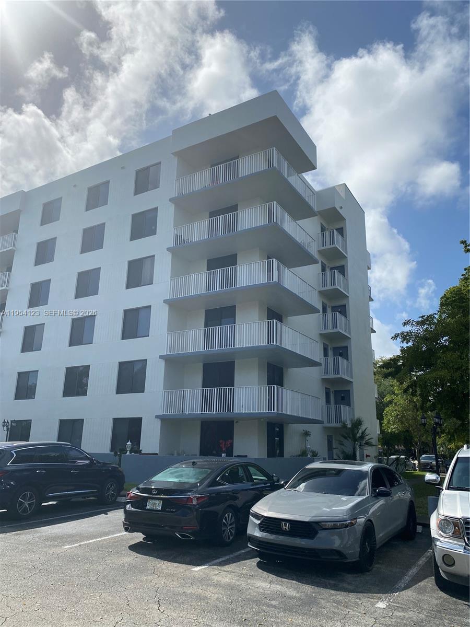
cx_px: 235
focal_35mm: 26
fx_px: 471
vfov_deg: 67.3
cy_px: 314
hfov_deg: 53.1
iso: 32
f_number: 1.8
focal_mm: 4.25
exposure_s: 1/6061
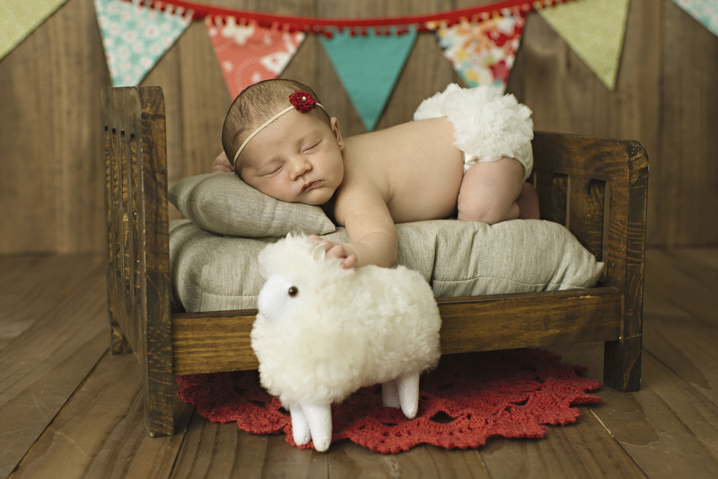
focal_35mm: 52
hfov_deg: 37.9
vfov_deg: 25.8
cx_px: 359
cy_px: 240
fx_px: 1047
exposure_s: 1/200
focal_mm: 35
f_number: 2.8
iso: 400
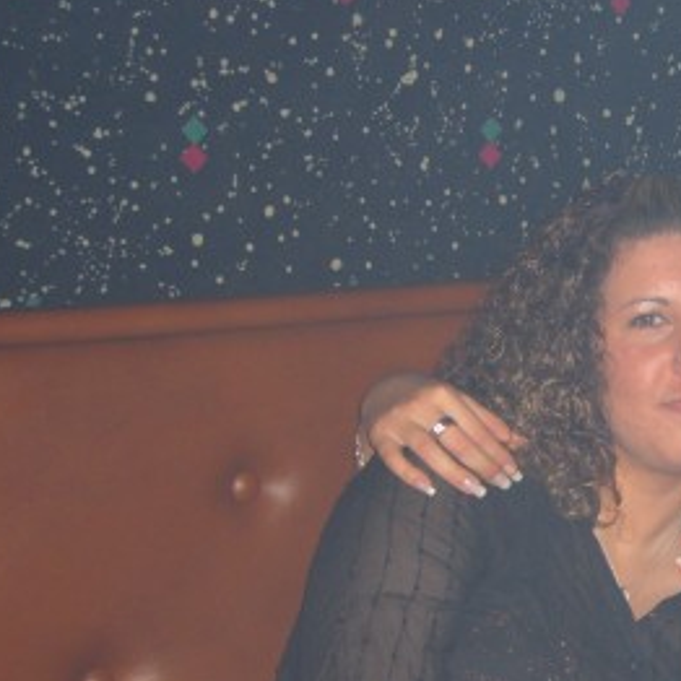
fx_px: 2070
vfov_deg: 18.5
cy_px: 530
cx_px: 704
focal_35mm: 93
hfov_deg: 18.1
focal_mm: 9.5
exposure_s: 1/60
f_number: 3.1
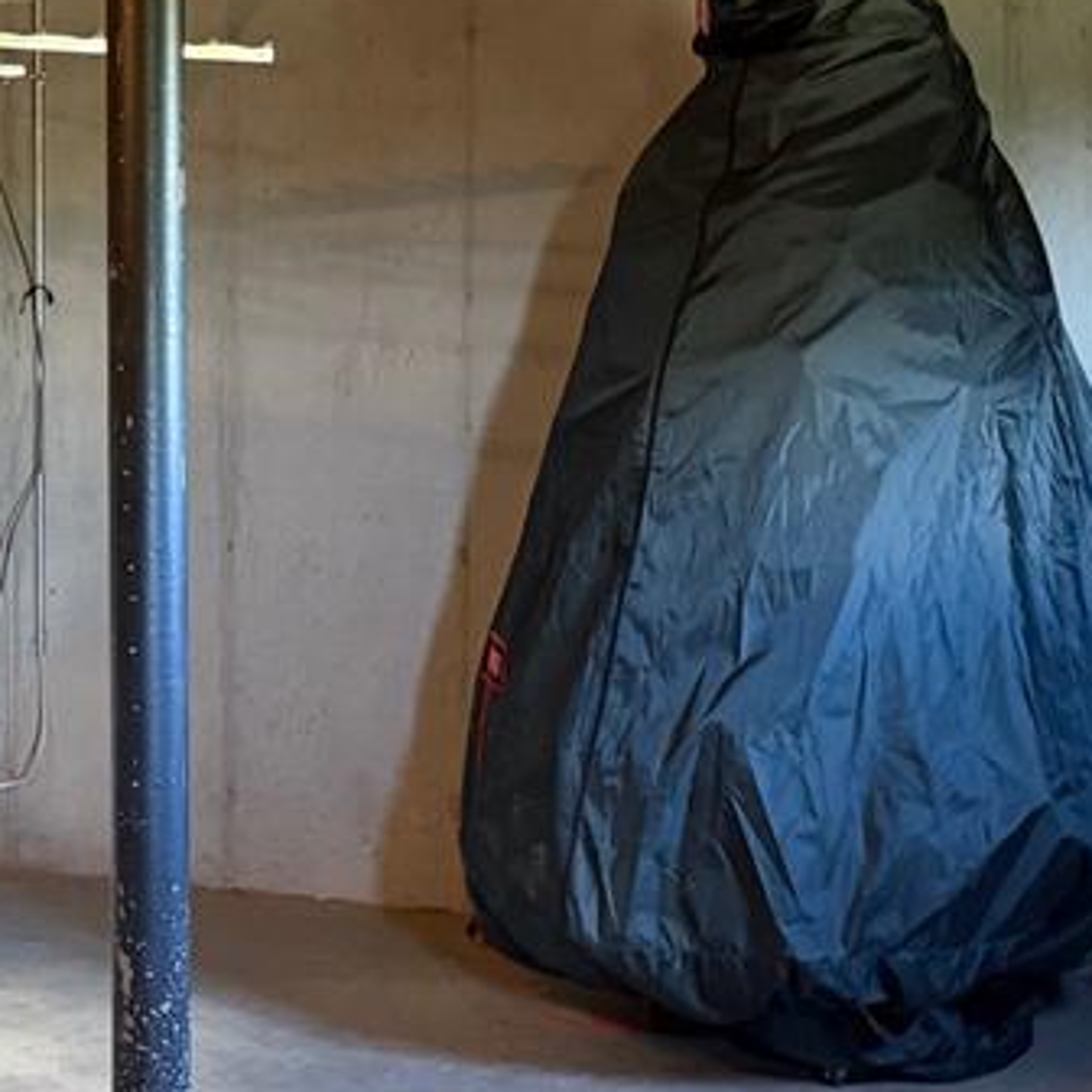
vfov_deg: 19.1
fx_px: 3248
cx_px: 124
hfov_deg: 18.8
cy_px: 462
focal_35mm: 91
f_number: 1.78
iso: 640
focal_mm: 6.76
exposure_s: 1/40
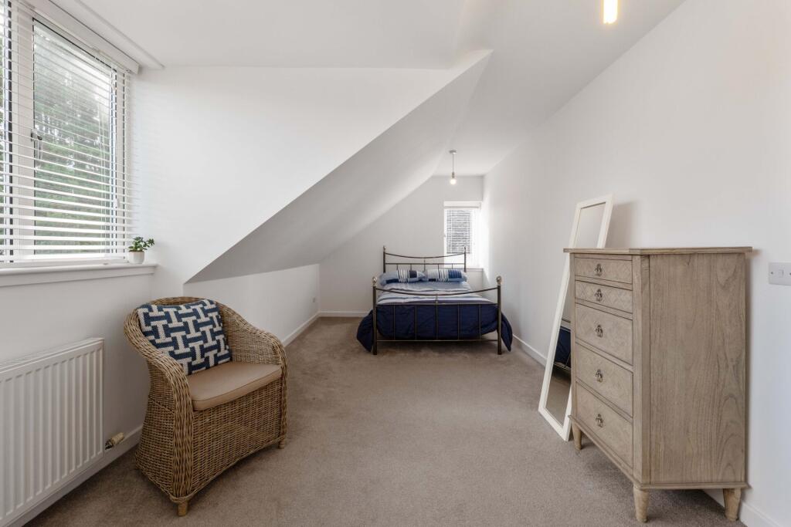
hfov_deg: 104.2
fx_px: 308
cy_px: 264
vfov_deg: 81.2
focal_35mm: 14
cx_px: 396
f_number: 8
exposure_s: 1/125
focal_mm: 14
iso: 640
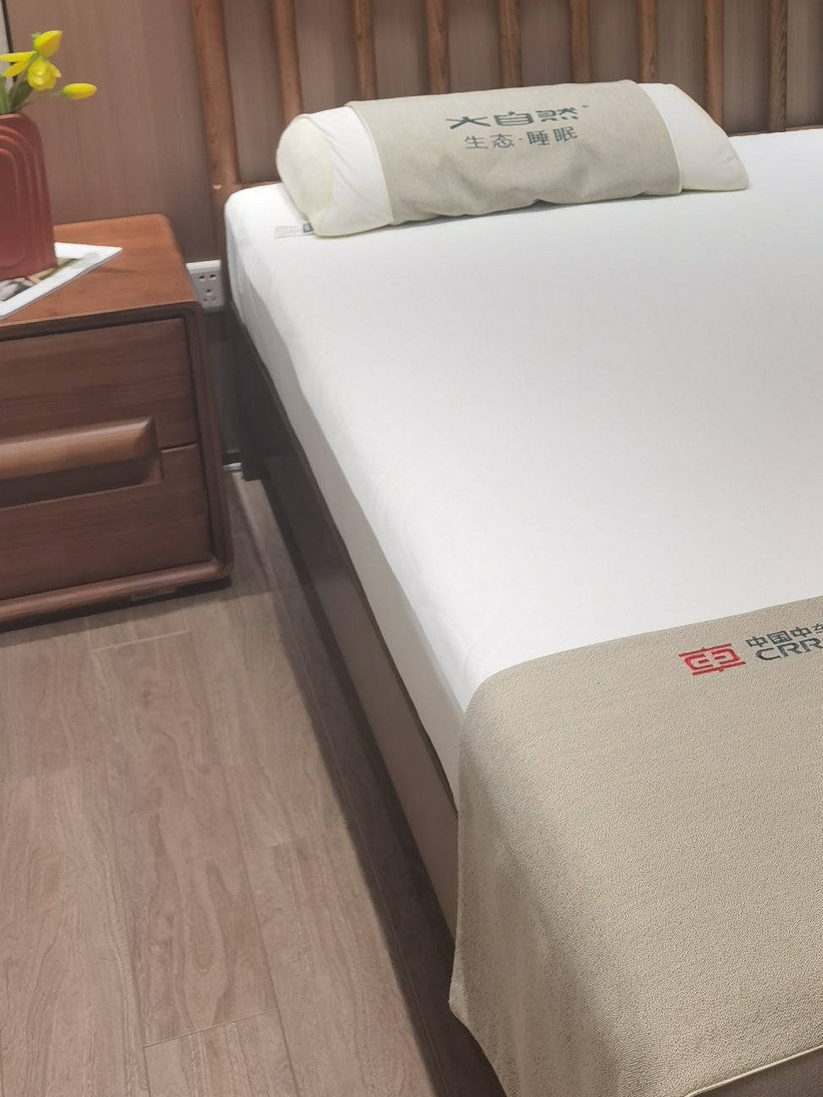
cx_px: 773
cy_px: 284
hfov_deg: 24.7
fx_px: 1808
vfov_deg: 33.2
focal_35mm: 57
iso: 100
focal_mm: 6.71
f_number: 1.9
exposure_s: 1/100
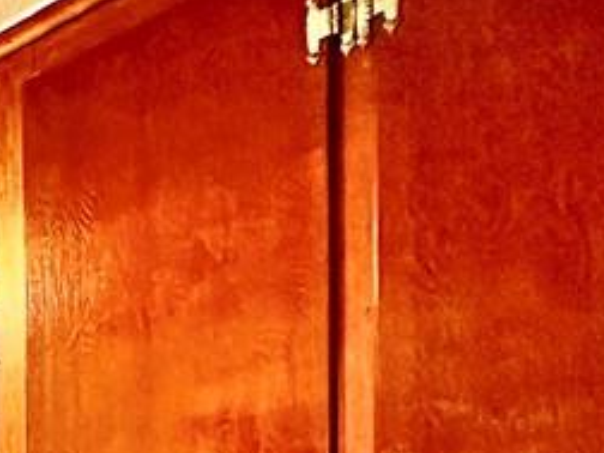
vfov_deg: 22.1
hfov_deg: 21.8
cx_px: -477
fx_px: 995
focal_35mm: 57
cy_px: 642
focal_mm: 2.22
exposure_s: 1/60
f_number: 2.2
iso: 640
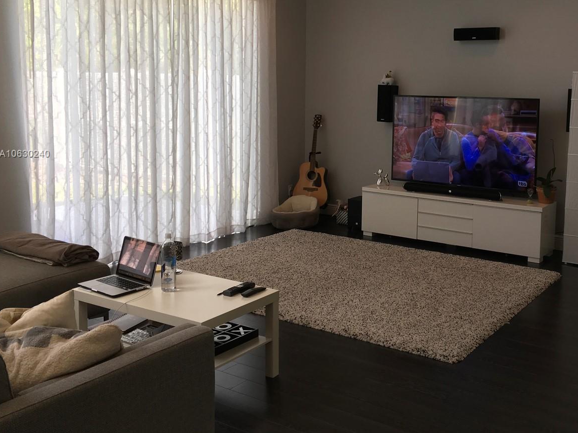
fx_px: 668
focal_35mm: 40
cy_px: 154
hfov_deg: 46.3
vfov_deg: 35.7
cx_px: 369
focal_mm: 4.15
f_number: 2.2
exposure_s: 1/60
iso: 25
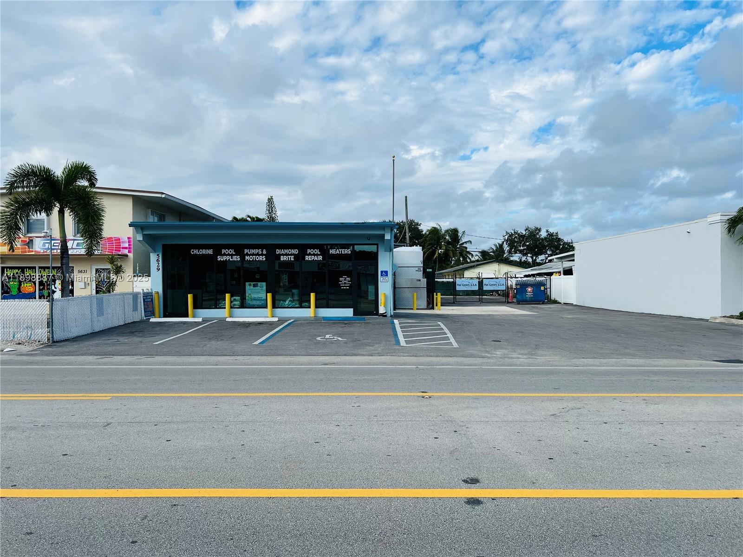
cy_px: 278
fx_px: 558
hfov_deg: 67.3
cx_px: 372
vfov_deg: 53.1
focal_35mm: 26
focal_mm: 5.7
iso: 50
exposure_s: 1/3077
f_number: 1.5
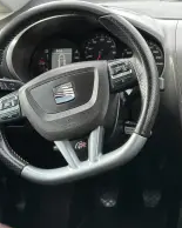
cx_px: 183
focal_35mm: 87
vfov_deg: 22.0
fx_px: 586
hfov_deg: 17.2
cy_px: 108
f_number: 1.78
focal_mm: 6.86
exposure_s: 1/121
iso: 64
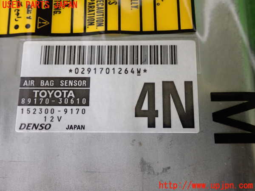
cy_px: 96
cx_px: 128
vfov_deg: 32.9
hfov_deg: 42.9
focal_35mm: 44
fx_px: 324
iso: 320
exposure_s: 1/160
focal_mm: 7.84
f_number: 2.9
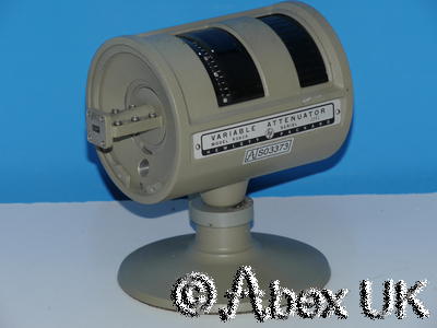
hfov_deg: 10.2
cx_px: 218
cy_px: 164
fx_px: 2449
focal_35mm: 194
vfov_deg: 7.7
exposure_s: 1/60
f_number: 11
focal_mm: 97
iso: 400
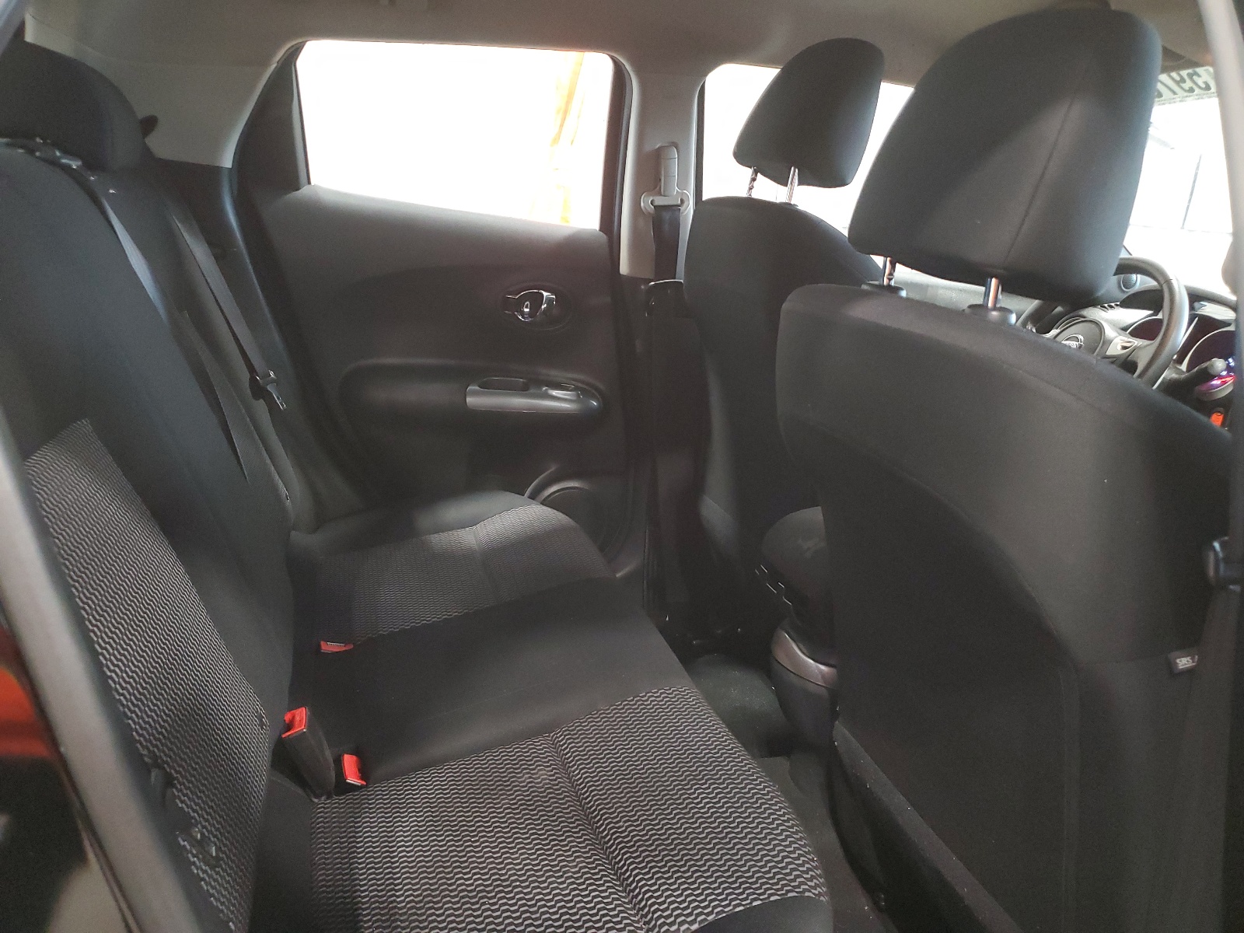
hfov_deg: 67.3
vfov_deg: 53.1
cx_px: 622
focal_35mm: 26
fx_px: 934
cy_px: 466
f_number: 1.5
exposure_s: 1/20
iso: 302
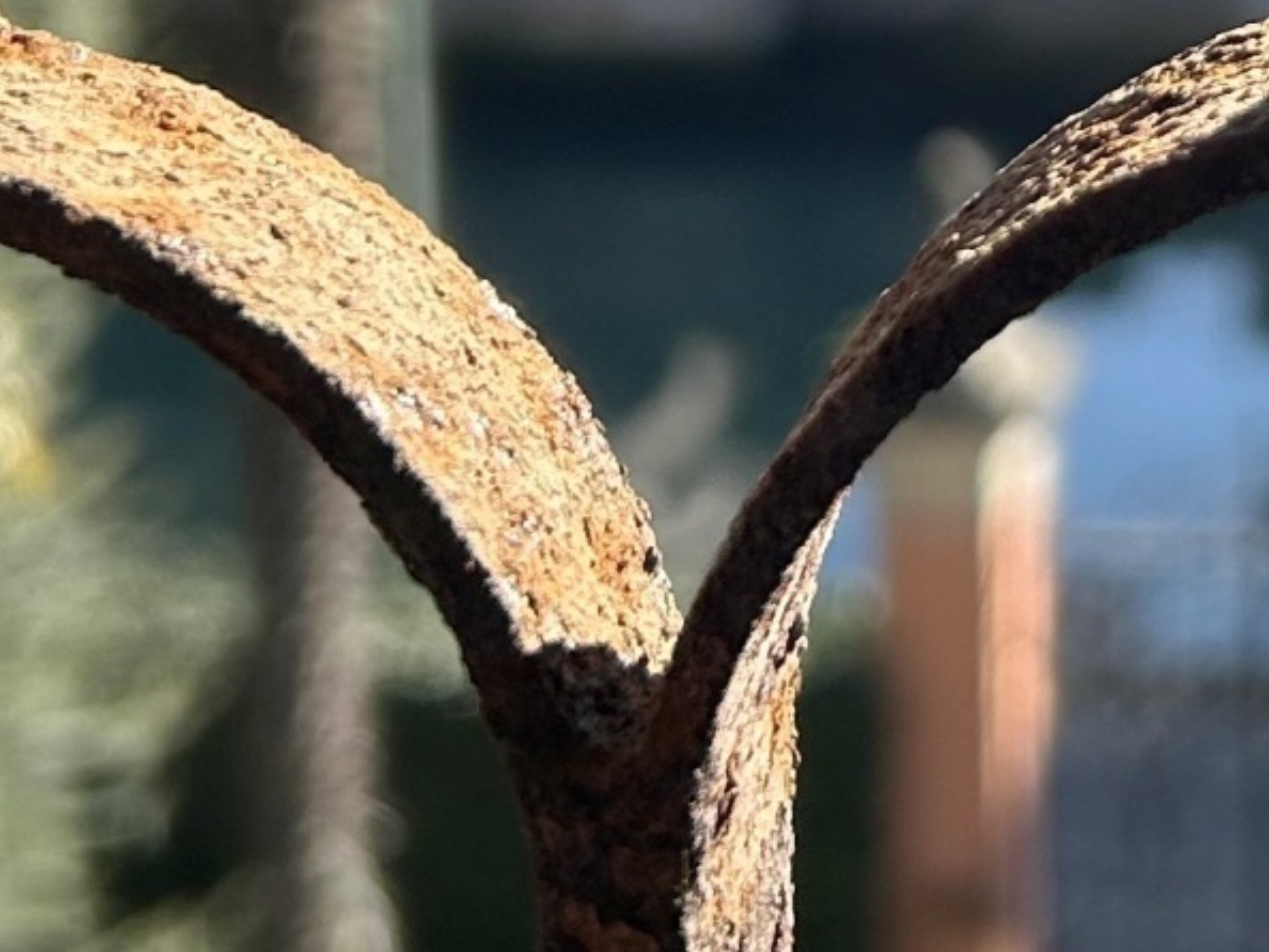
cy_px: -634
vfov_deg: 12.3
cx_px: 1664
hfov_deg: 16.6
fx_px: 4108
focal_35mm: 112
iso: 50
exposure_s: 1/1751
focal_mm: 5.7
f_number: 1.5
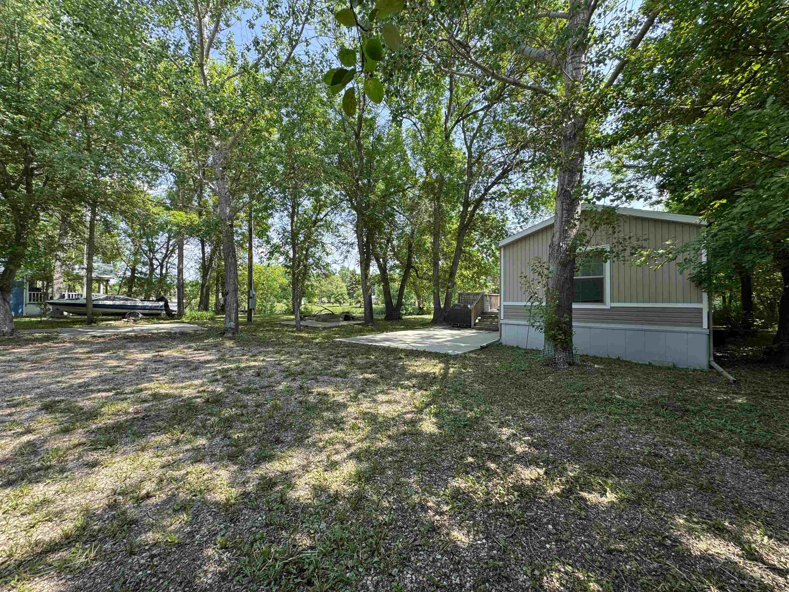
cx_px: 394
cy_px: 296
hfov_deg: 102.1
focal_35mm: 14
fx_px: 319
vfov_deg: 85.7
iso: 40
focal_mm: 2.22
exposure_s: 1/337
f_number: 2.2
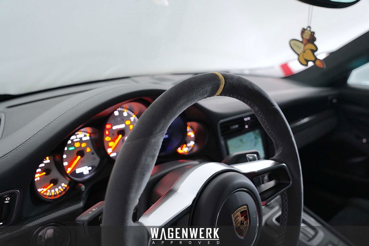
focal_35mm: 27
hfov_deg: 68.2
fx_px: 273
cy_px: 123
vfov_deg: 48.6
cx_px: 184
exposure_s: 1/6
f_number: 4
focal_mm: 26.6
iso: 4000
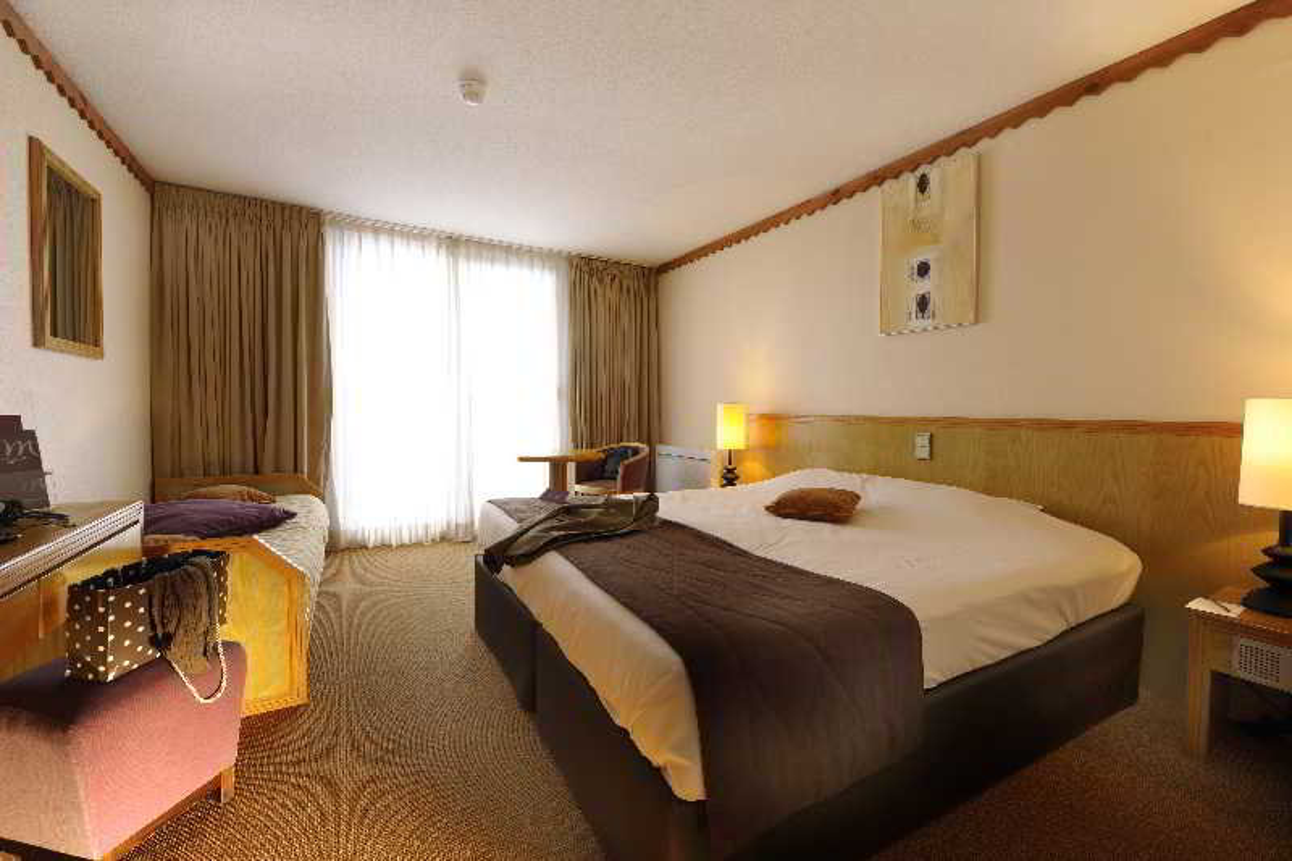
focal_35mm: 14
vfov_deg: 81.2
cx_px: 646
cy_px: 430
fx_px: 502
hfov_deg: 104.3
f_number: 11
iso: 100
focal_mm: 14
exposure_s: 1/1.3
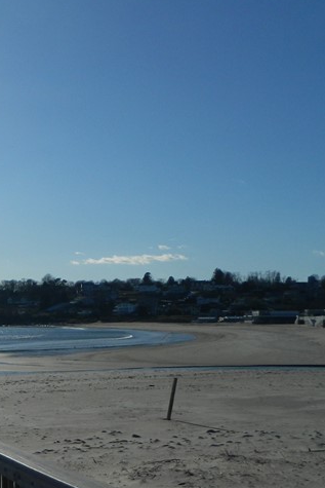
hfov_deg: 23.3
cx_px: 4
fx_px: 758
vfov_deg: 35.4
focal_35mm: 56
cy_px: 315
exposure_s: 1/640
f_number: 8.7
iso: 80
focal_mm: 4.5
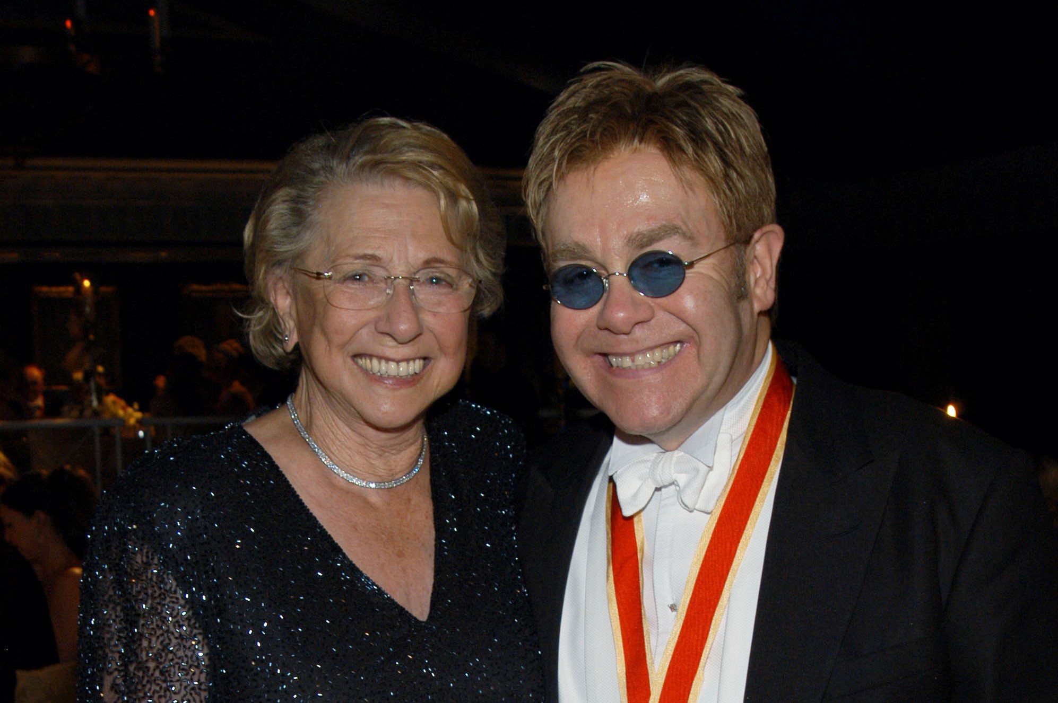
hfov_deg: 53.2
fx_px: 1057
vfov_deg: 36.8
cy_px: 352
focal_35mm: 36
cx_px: 529
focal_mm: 24
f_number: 5.6
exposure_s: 1/60
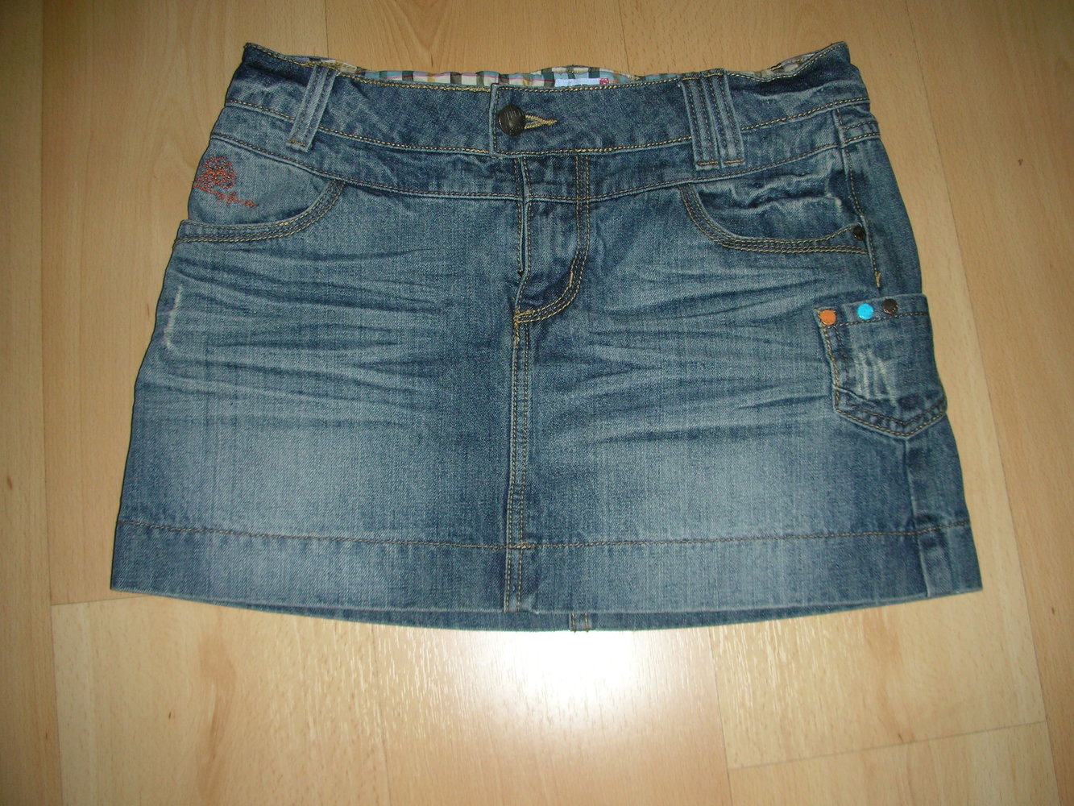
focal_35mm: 35
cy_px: 403
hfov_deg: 52.6
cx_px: 537
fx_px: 1086
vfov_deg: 40.7
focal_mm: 5.8
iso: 50
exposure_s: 1/60.1
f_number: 3
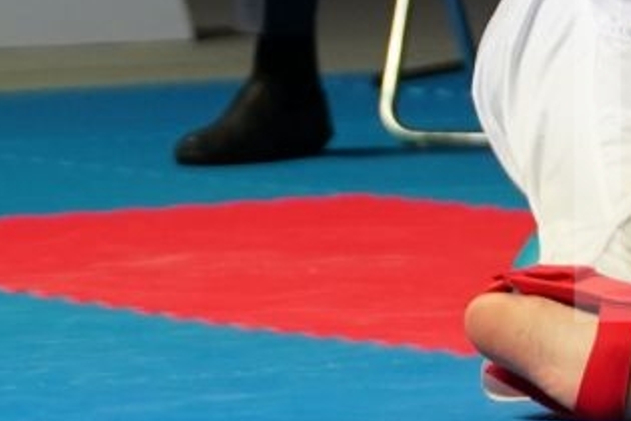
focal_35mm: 771
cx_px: 761
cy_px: -573
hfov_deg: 2.7
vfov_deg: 1.8
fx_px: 13513
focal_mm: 135
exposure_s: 1/1000
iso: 2000
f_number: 2.8
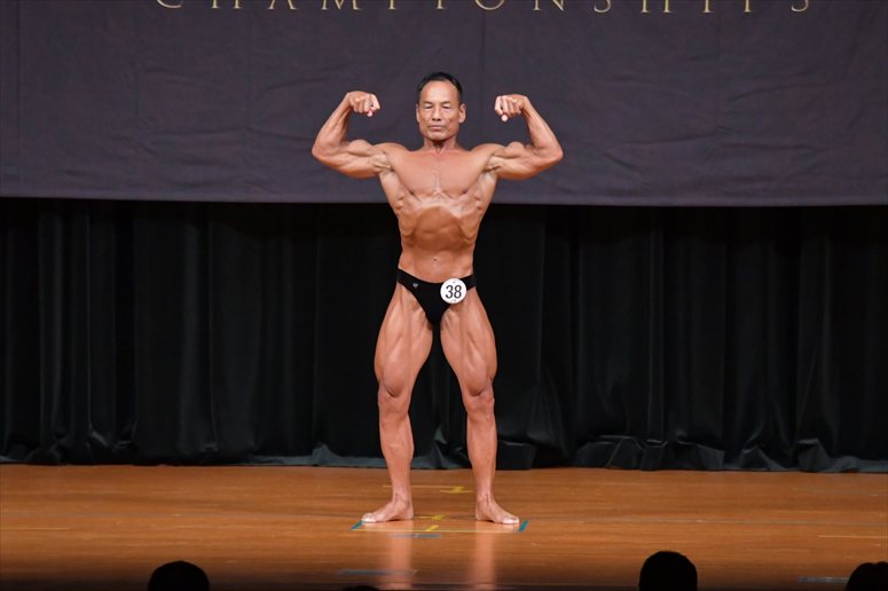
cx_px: 444
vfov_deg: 5.4
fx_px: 6287
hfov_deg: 8.1
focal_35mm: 255
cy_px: 296
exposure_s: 1/400
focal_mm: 170
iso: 5000
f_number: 5.6
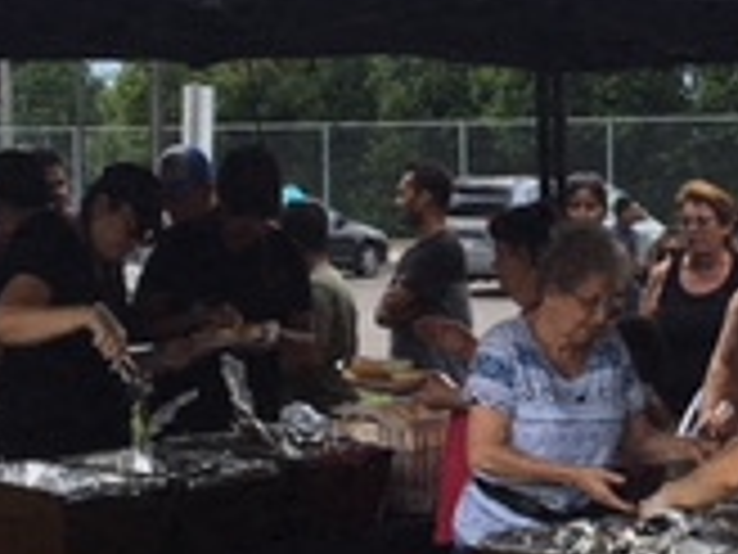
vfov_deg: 13.1
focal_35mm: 113
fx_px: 2409
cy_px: 324
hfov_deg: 17.0
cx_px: 765
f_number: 2.2
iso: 25
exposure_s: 1/475
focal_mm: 4.15
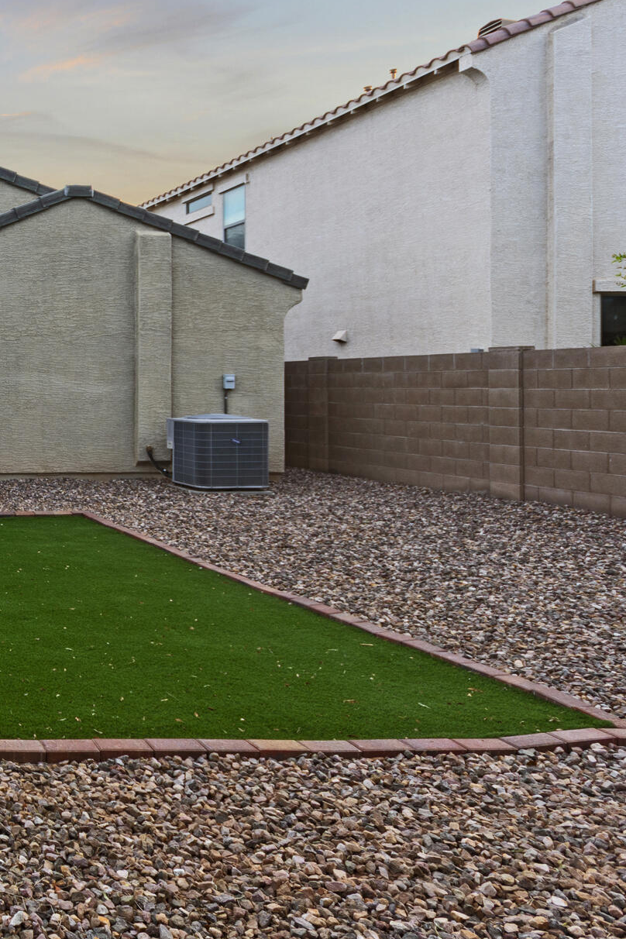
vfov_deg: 55.5
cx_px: -265
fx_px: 888
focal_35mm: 34
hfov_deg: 28.5
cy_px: 400
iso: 100
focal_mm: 11
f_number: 8
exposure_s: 1/30
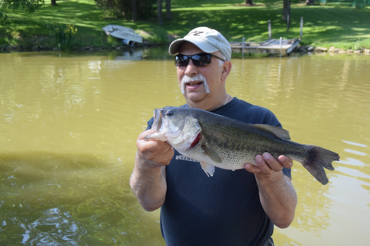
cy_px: 123
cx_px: 185
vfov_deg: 27.5
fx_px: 503
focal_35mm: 49
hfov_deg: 40.4
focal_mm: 18.4
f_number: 4.5
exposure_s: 1/400
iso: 400
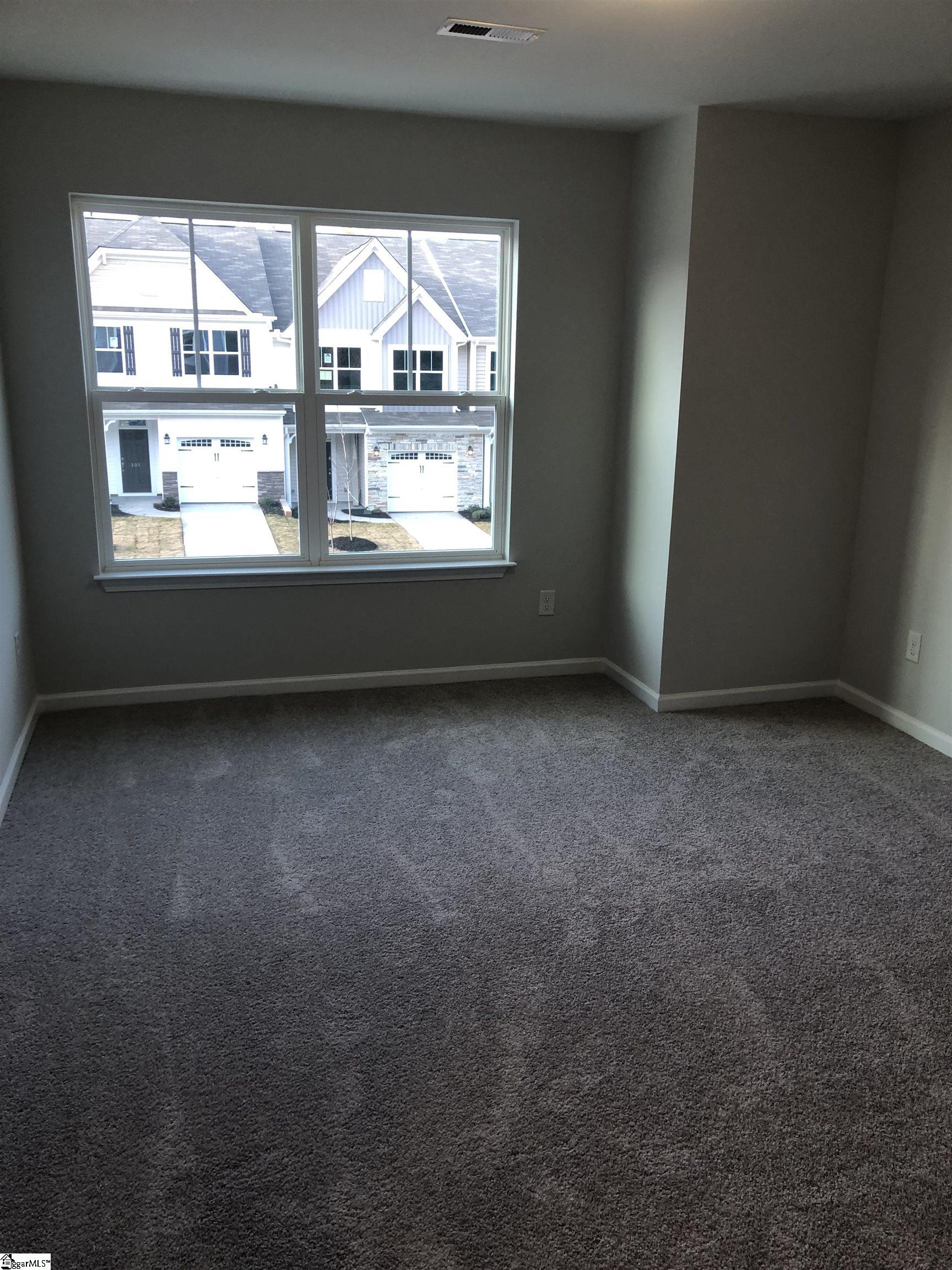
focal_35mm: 28
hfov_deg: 49.7
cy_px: 635
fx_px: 1027
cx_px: 476
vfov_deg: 63.4
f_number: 1.8
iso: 25
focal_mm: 4
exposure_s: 1/40
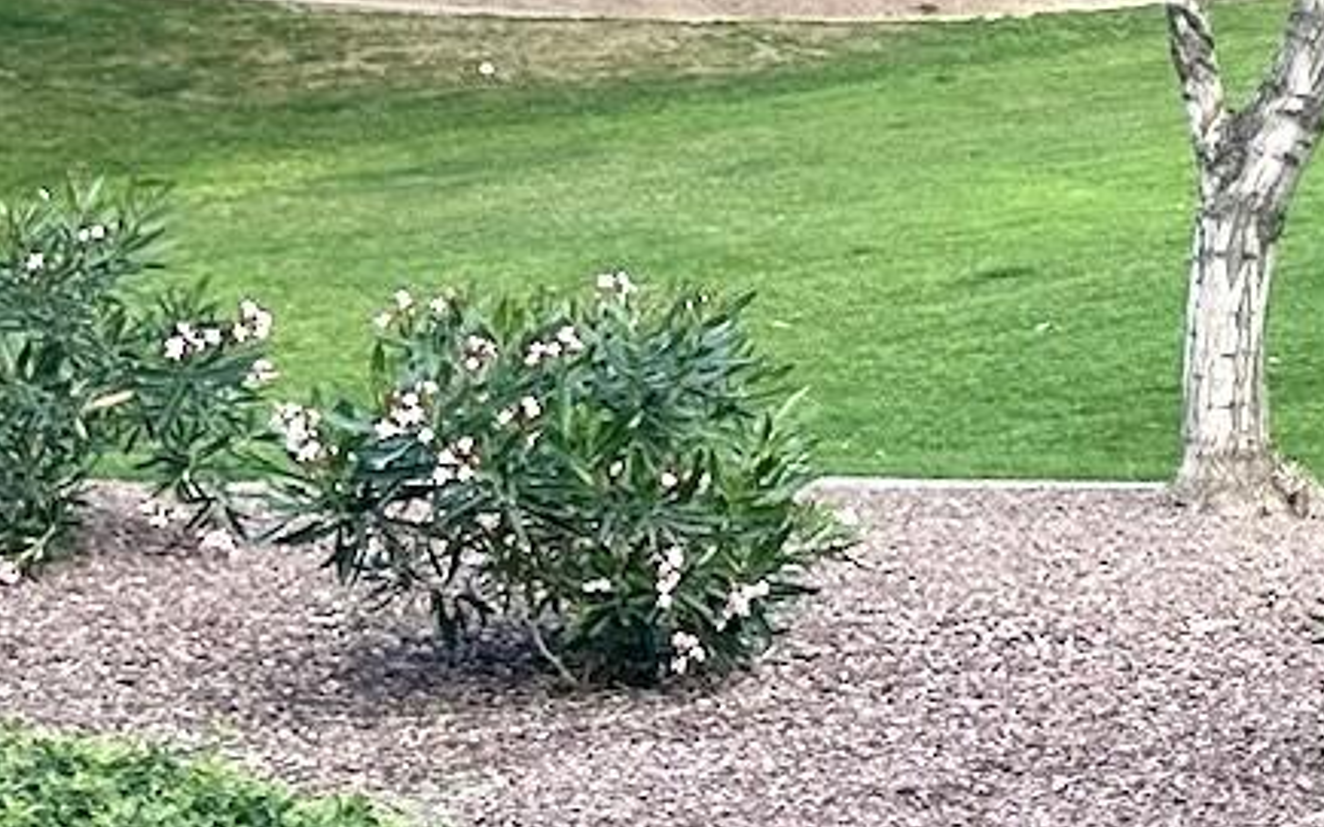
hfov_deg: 14.1
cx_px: 2776
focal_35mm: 120
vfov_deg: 10.8
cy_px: -34
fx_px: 4329
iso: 80
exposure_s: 1/1050
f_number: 1.78
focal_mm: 6.86
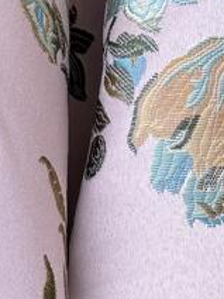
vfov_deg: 12.6
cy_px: 609
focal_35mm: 136
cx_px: 263
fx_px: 1173
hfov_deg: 10.7
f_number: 1.78
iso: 80
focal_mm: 6.76
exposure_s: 1/405
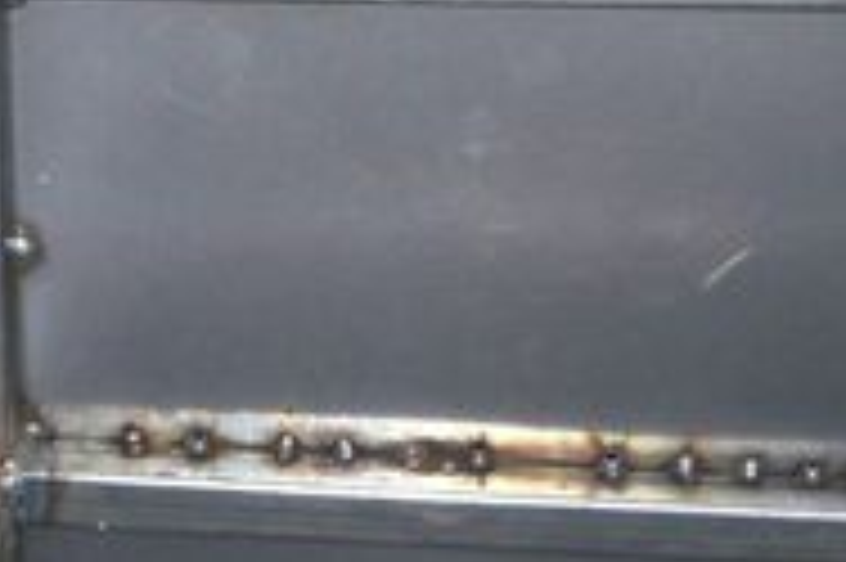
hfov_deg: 15.9
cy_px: -146
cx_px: -9
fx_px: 2958
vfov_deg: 10.6
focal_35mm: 126
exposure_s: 1/30
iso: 200
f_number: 3.1
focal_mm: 7.9
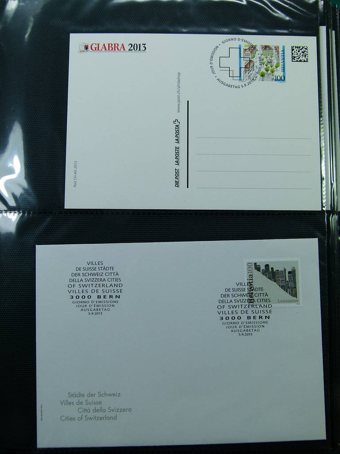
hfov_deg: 36.8
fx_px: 511
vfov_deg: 47.9
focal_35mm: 39
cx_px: 170
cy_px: 227
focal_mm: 7
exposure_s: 1/125
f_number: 4
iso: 100
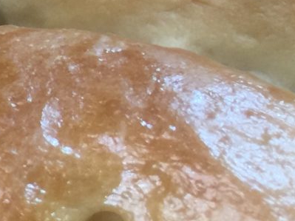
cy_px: -86
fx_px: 1269
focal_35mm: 149
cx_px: -47
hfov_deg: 13.0
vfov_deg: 9.7
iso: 40
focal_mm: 4.15
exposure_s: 1/30
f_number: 2.2
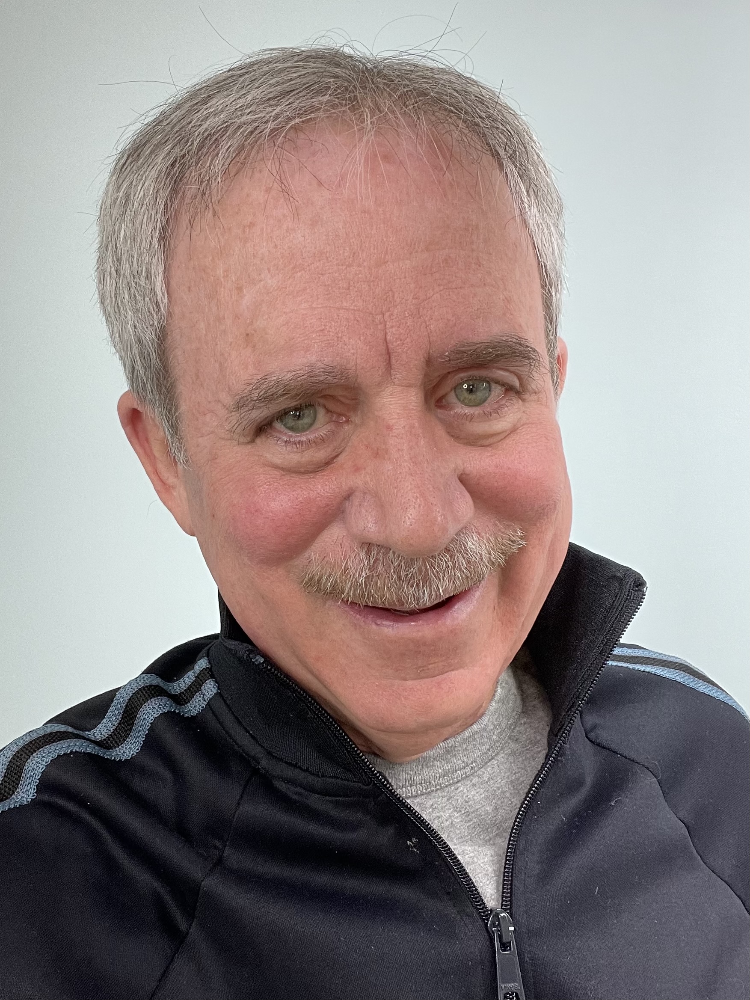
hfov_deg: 46.8
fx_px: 867
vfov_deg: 60.0
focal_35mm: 30
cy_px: 500
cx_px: 375
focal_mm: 2.71
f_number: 2.2
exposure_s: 1/60
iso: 100
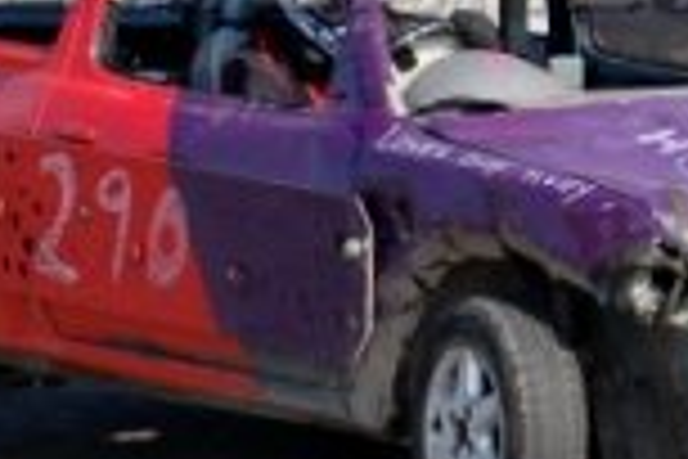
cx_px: 598
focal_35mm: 491
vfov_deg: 2.8
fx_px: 9383
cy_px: -22
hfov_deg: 4.2
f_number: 5.6
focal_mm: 78
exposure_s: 1/1000
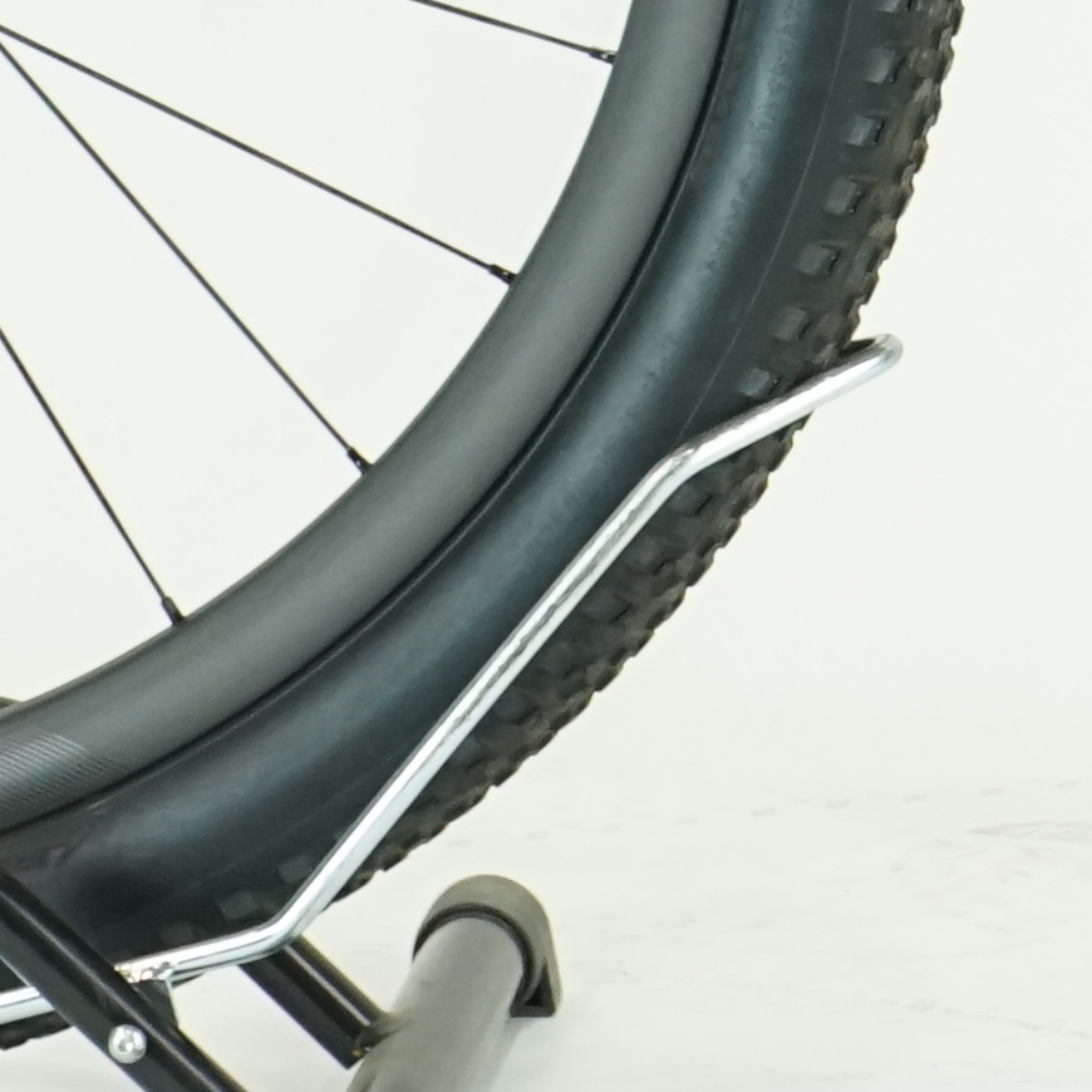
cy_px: -1091
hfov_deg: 5.2
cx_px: 1848
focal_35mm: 334
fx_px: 11921
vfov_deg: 5.1
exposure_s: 1/200
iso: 1600
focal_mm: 57
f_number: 5.6
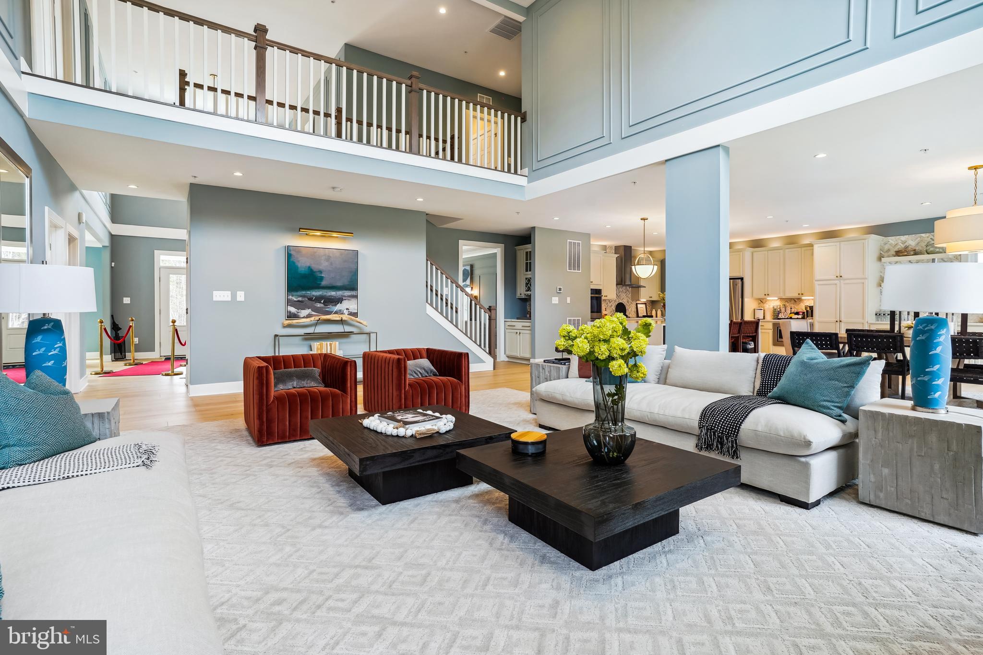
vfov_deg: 70.4
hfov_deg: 93.3
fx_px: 464
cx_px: 492
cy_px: 328
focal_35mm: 17
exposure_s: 1/8
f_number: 8
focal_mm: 17
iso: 100
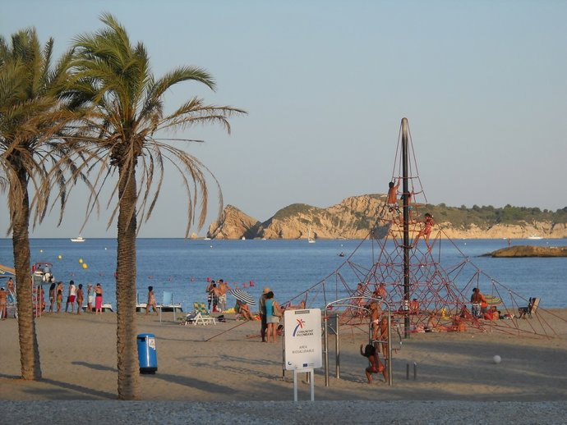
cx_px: 284
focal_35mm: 145
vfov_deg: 10.2
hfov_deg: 13.6
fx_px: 2376
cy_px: 212
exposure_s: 1/200
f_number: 6.7
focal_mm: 24.03
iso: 80
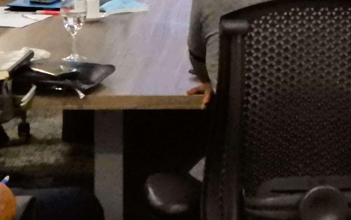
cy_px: -124
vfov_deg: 8.1
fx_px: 1512
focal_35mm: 158
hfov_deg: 13.1
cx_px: 324
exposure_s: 1/160
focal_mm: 7.5
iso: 1100
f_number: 4
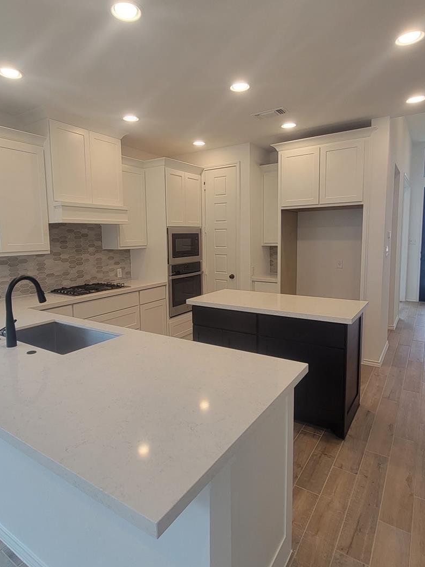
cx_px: 205
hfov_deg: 68.7
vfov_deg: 84.6
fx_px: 311
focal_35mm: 19
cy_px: 268
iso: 64
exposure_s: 1/60
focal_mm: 2.2
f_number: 2.2
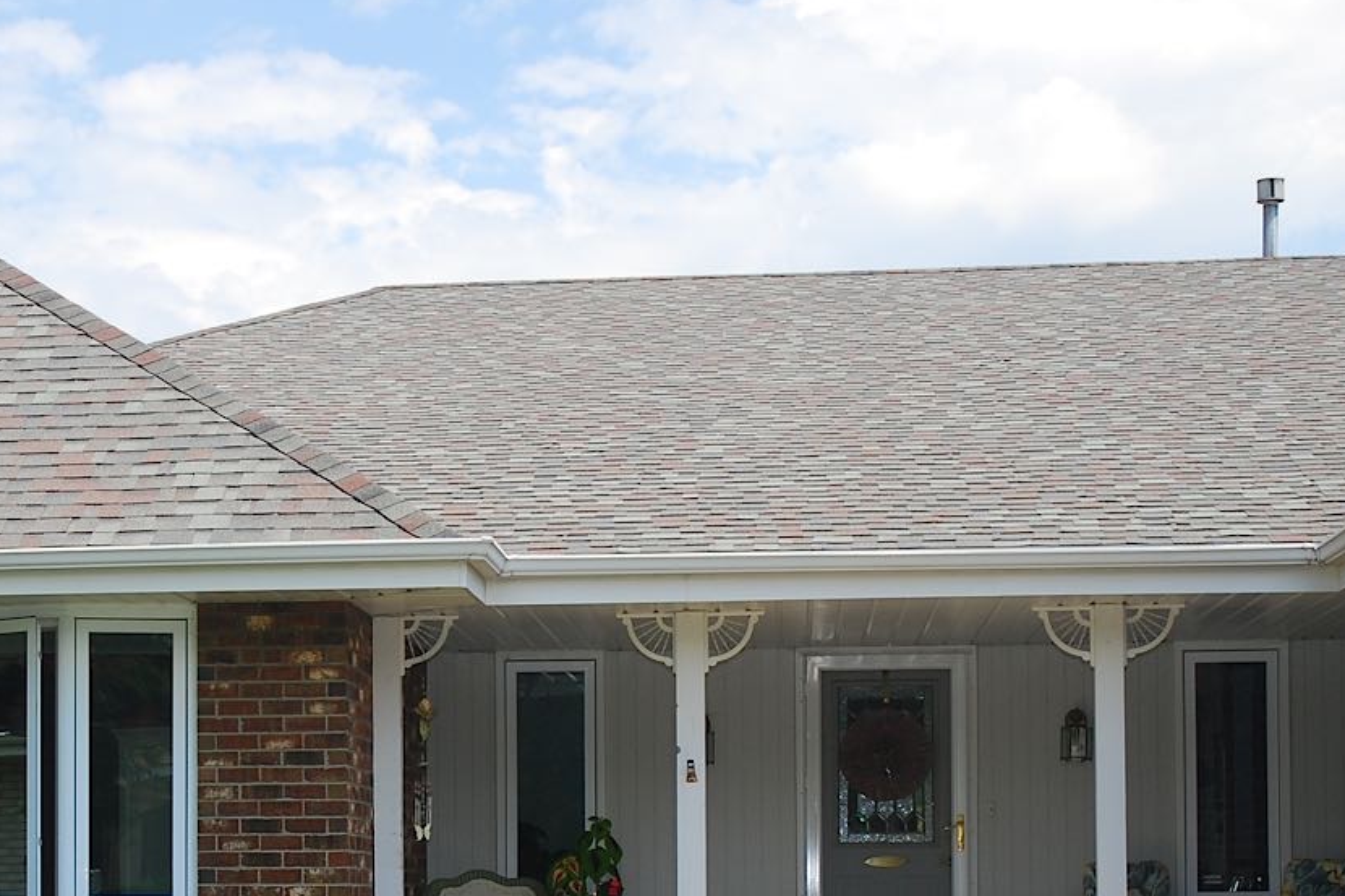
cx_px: 407
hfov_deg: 24.0
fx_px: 3136
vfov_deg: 16.1
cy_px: 806
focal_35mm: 84
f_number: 5.6
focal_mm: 29
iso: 200
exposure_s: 1/200
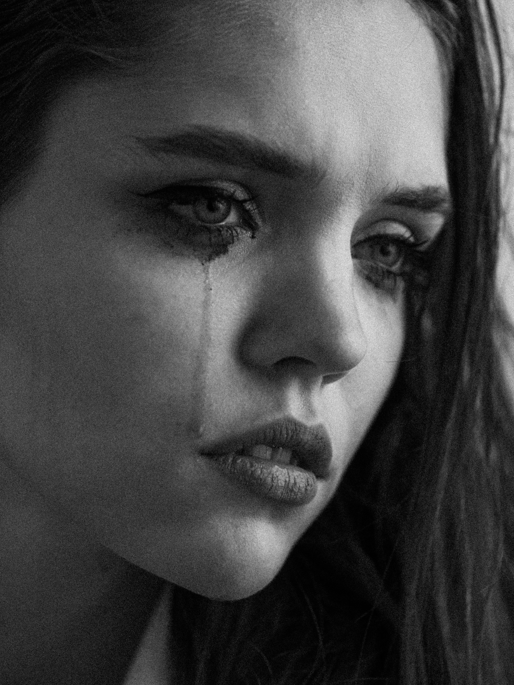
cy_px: 342
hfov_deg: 10.4
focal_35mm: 142
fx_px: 2811
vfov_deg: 13.9
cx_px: 257
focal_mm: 71
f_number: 2.2
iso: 400
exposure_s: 1/160
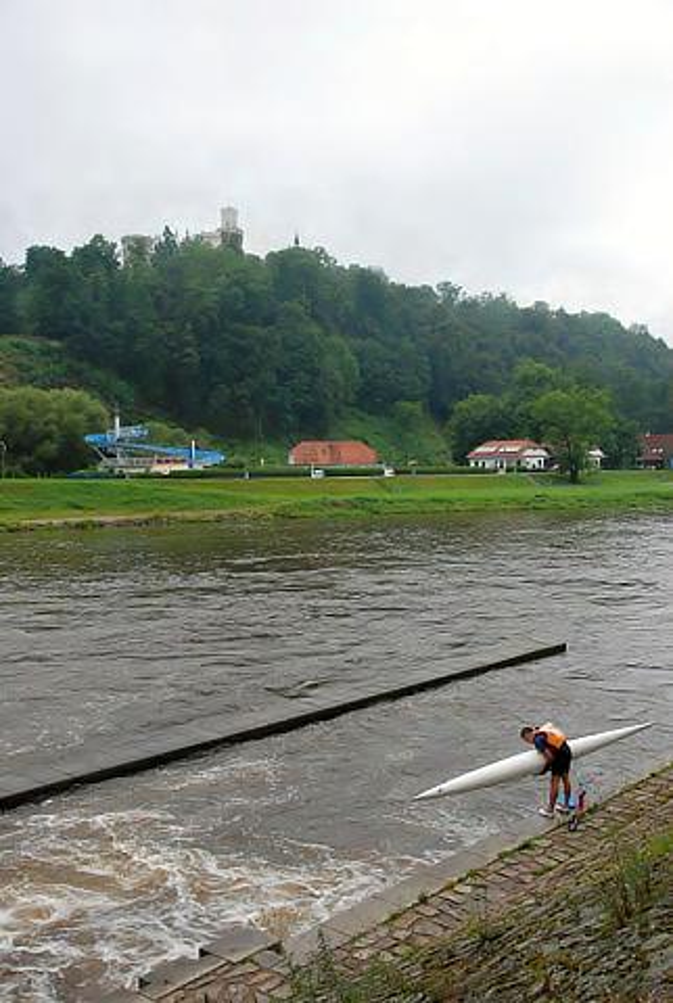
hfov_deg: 37.0
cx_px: 336
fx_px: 1005
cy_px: 502
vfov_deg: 53.0
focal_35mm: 36
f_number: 6.3
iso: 200
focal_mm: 24
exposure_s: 1/160
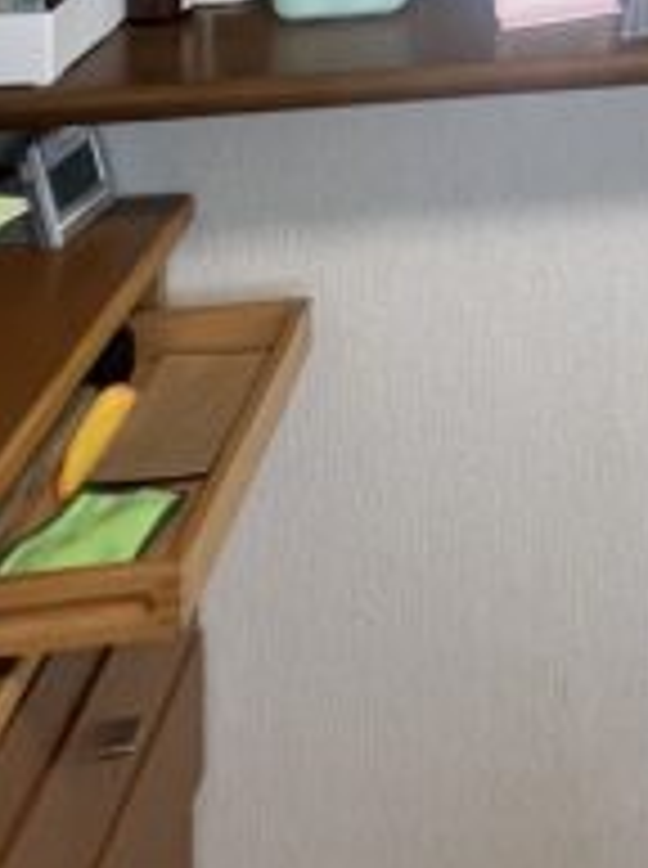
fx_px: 1352
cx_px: 909
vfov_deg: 24.6
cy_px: -526
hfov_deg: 23.0
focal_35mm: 54
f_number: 1.8
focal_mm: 1.57
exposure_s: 1/120
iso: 160
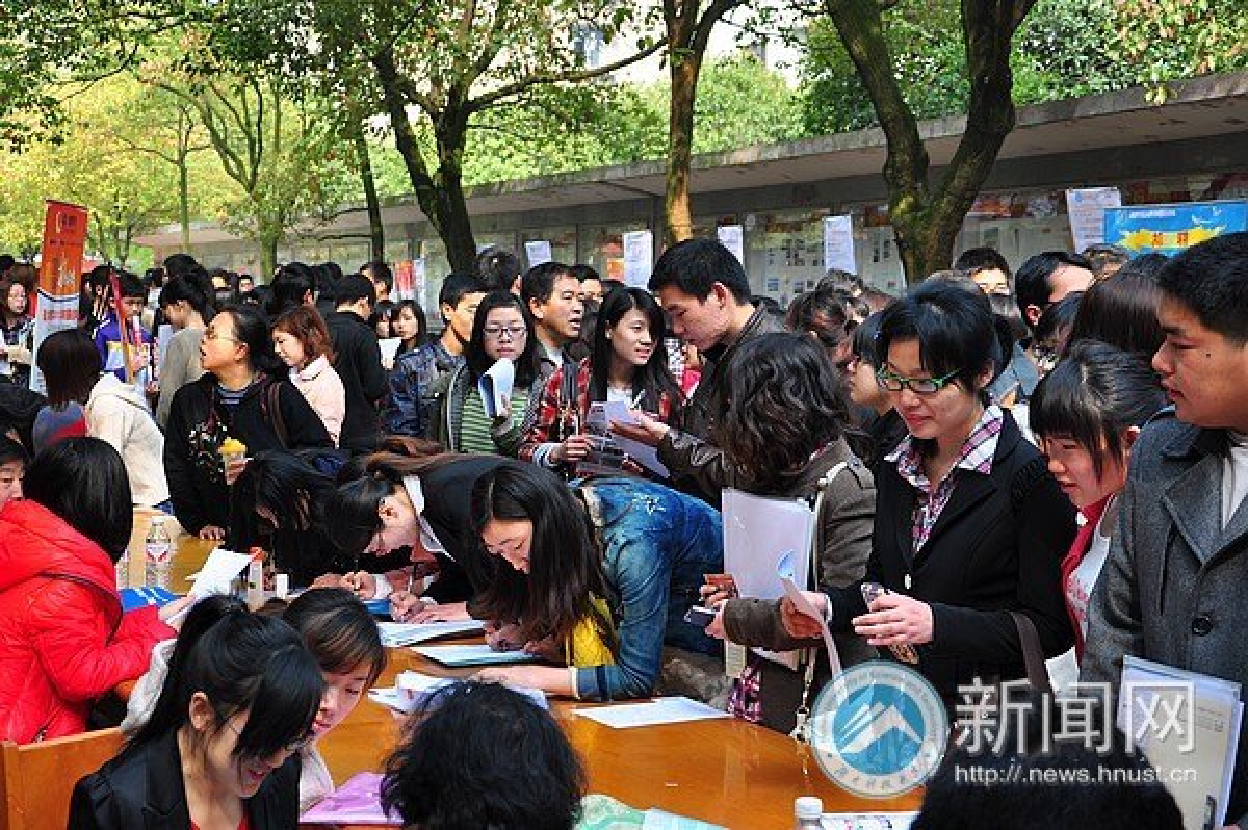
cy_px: 415
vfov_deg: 20.1
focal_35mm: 68
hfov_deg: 29.9
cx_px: 624
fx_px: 2338
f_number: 4.8
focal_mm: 45
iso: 200
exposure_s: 1/100
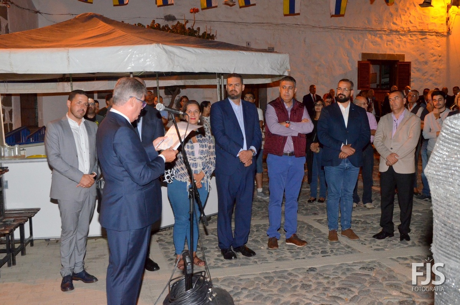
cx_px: 230
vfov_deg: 31.8
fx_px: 536
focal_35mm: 42
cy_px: 152
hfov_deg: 46.5
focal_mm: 28
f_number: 10
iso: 3200
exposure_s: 1/60
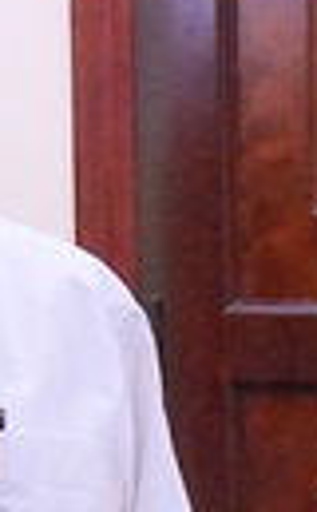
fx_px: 4142
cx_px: -622
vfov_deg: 7.0
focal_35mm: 298
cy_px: 67
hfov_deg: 4.2
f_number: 5.6
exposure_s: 1/60
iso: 800
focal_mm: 36
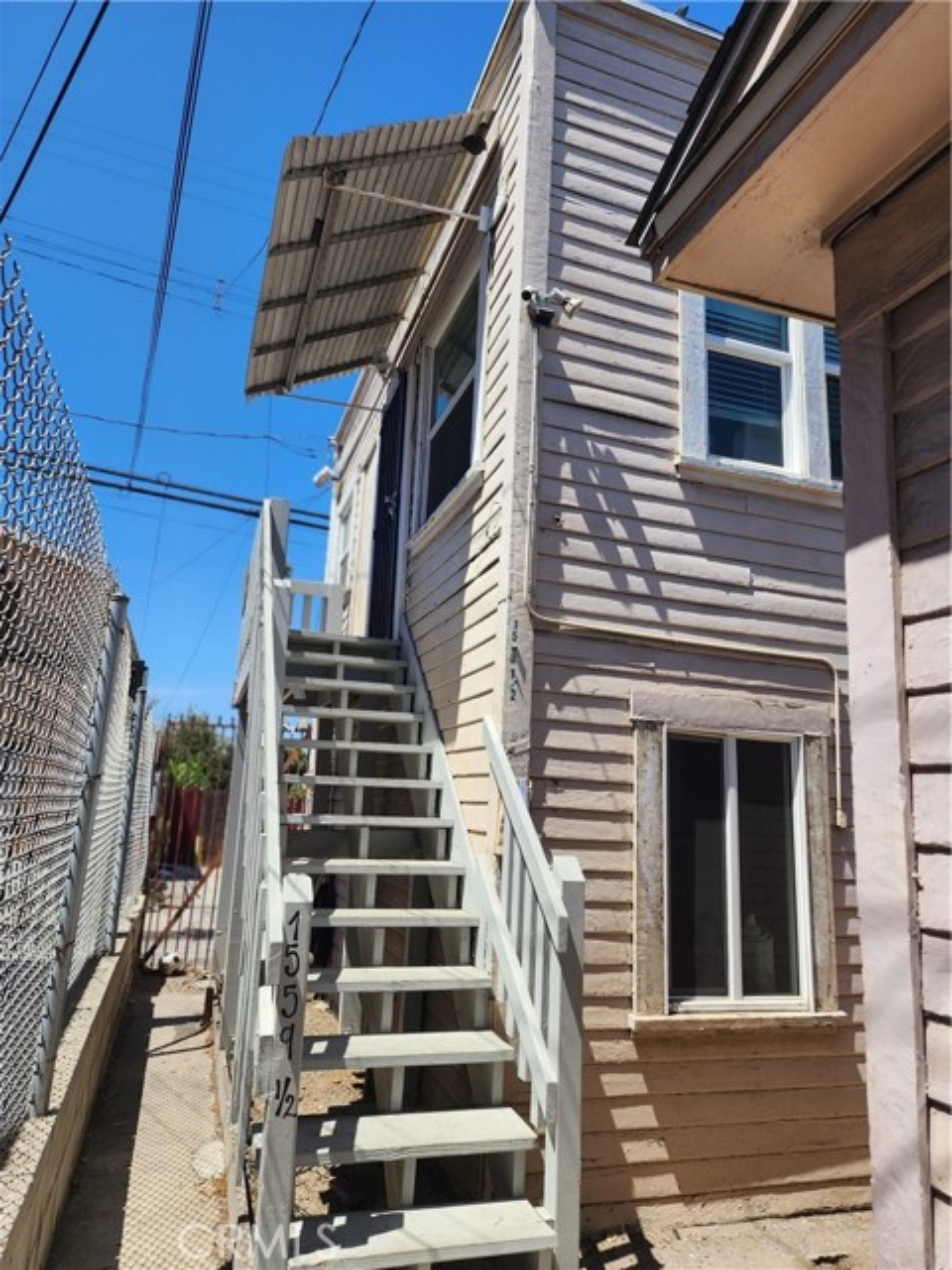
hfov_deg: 58.9
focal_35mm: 23
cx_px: 476
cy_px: 635
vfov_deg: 73.9
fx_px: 843
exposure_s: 1/907
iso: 12
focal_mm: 6.4
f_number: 1.8
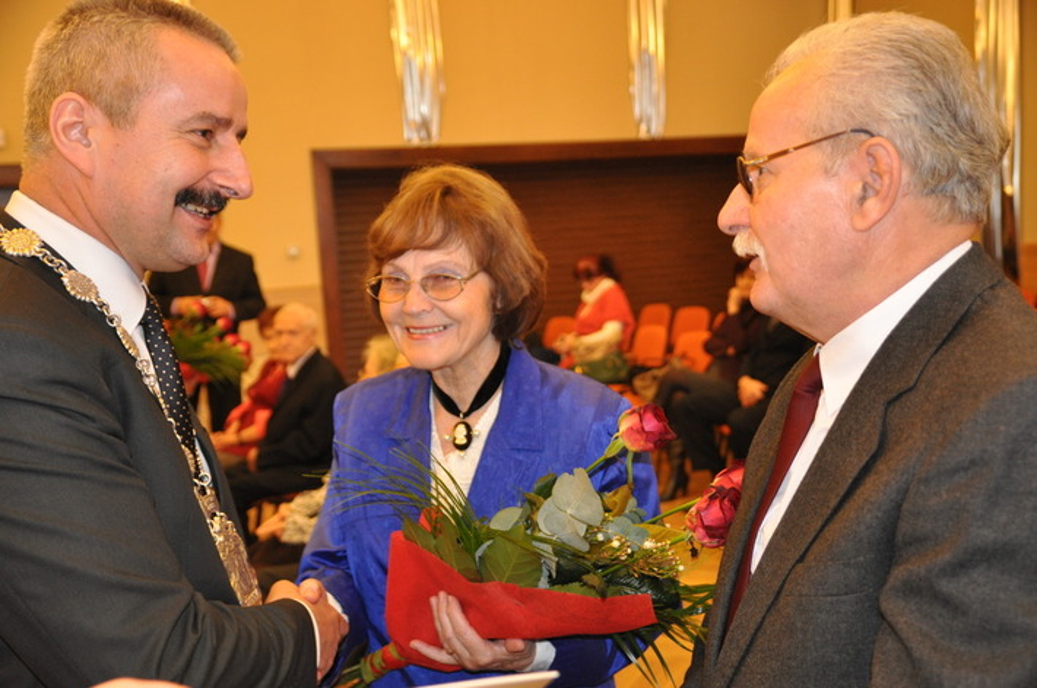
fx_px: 1122
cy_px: 344
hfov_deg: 49.6
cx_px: 518
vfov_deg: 34.1
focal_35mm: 39
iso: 800
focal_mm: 26
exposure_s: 1/60
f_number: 3.2
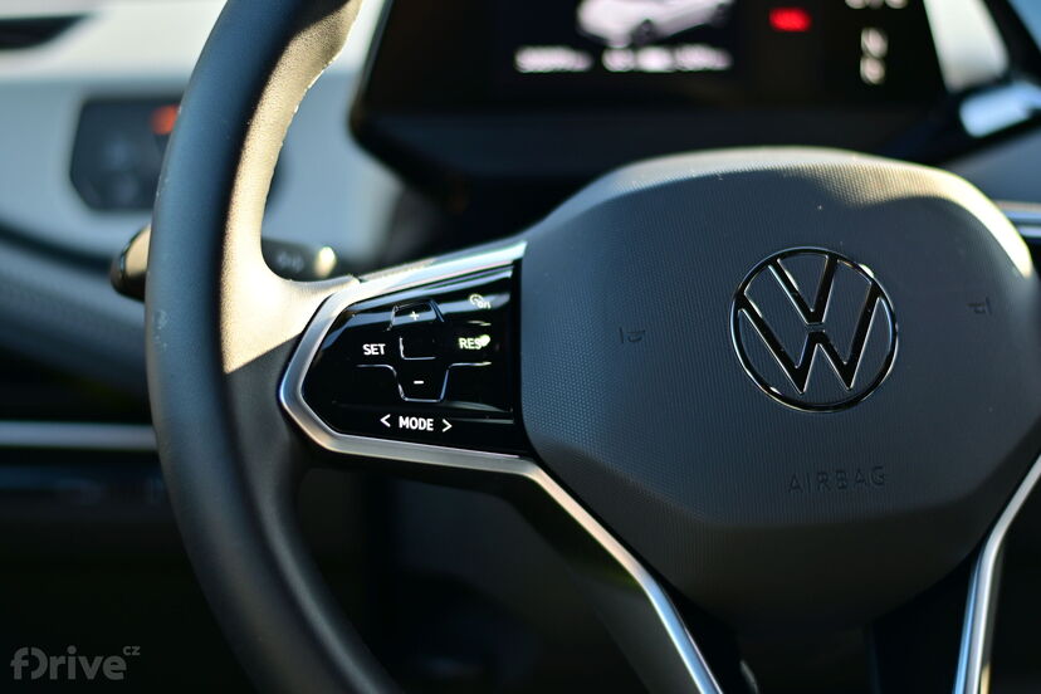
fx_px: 2169
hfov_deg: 27.0
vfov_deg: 18.2
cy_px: 347
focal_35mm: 75
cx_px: 520
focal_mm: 50
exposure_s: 1/400
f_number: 1.8
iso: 100
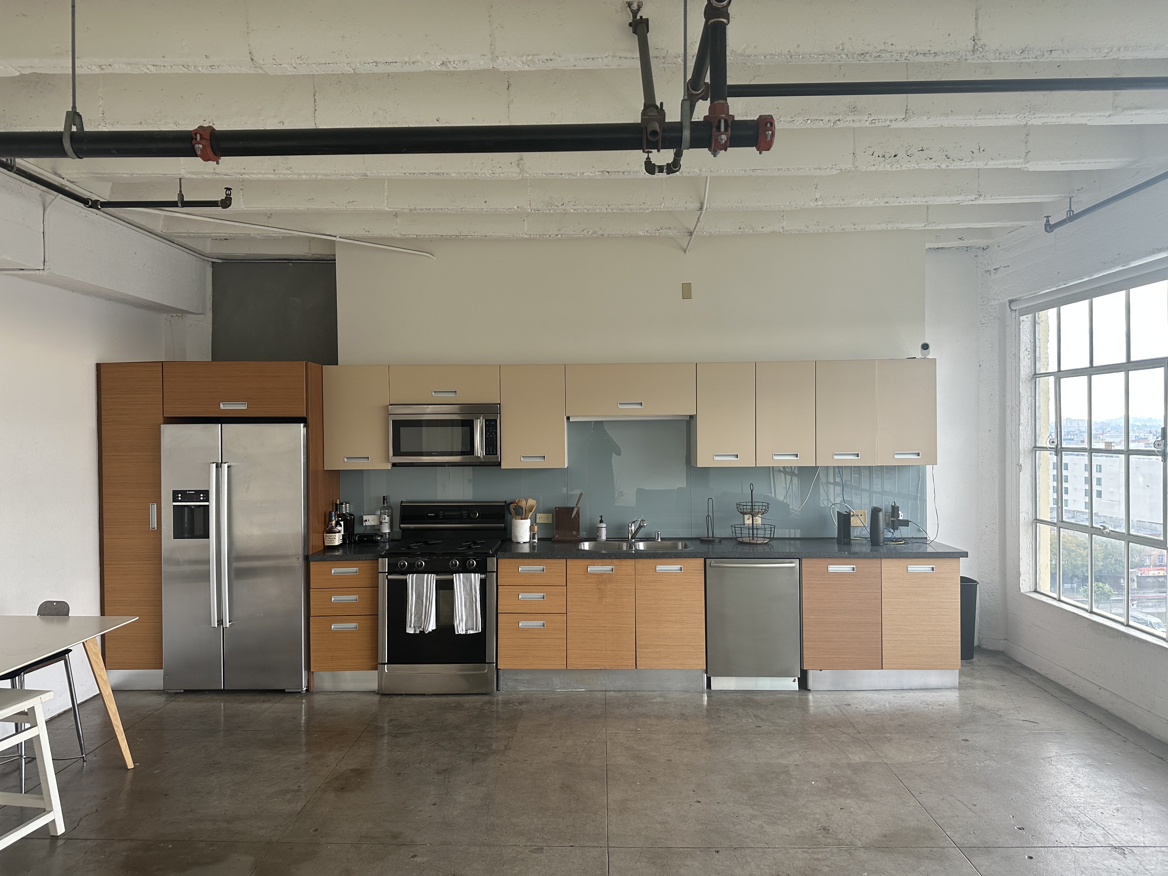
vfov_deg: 56.8
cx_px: 584
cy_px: 438
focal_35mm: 24
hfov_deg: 71.6
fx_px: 810
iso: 100
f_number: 1.78
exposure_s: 1/158
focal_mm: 6.86
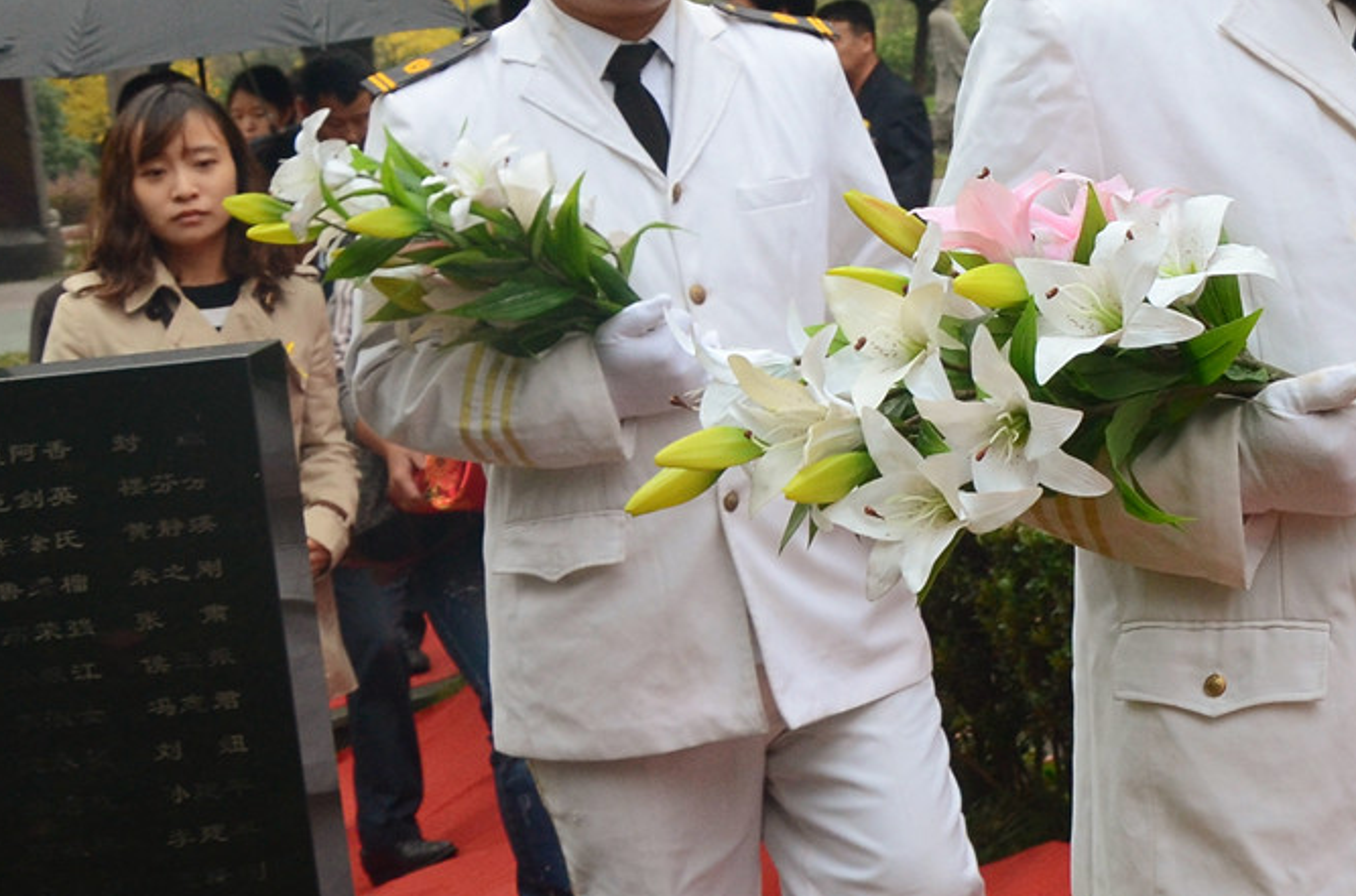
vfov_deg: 14.3
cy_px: 142
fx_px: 3550
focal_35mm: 94
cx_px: 1663
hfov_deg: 20.2
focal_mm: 21
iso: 640
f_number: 5.6
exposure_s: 1/200
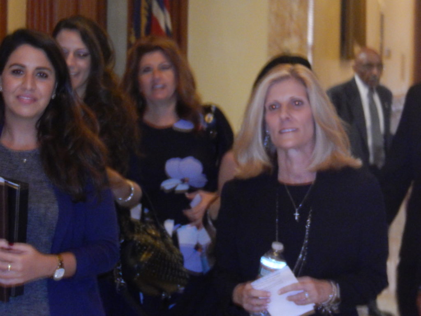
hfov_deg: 8.5
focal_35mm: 234
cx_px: 210
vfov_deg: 6.4
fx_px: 2846
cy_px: 158
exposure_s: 1/30
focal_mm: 41.7
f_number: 5.6
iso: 1600
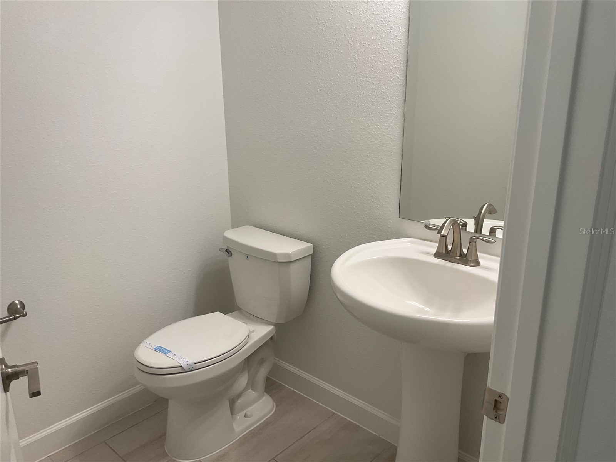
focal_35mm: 29
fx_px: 516
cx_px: 308
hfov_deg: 61.7
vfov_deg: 48.2
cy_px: 231
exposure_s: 1/120
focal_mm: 3
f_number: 1.8
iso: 50
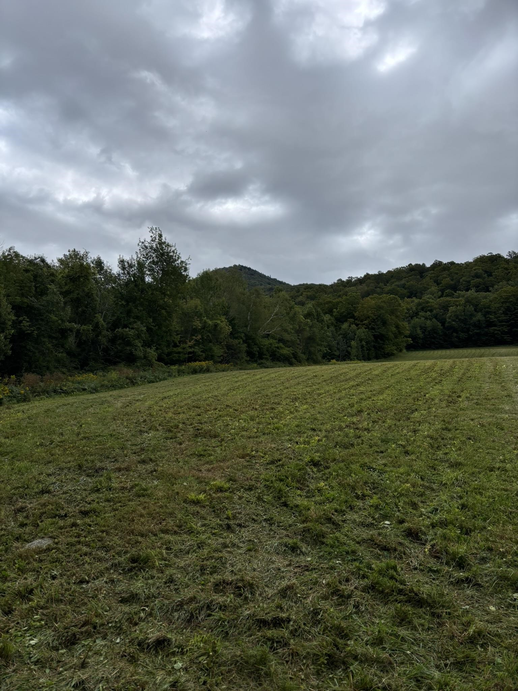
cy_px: 346
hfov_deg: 53.1
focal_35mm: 26
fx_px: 519
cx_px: 259
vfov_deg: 67.3
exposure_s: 1/1092
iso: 50
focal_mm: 5.96
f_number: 1.6
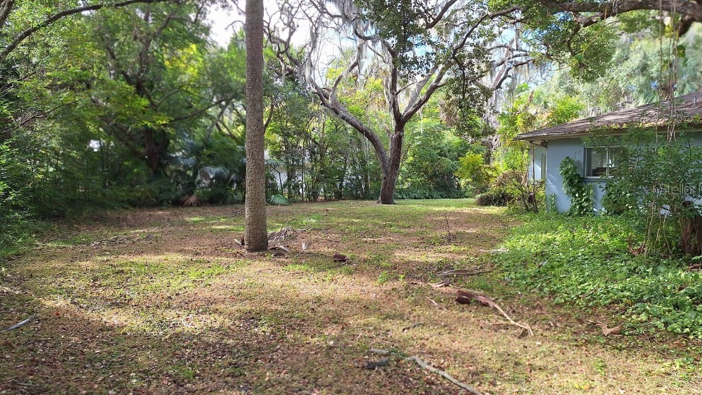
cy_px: 189
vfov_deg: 44.4
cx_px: 362
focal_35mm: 26
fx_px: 484
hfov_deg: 71.9
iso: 40
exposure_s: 1/1529
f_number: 1.8
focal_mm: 5.54
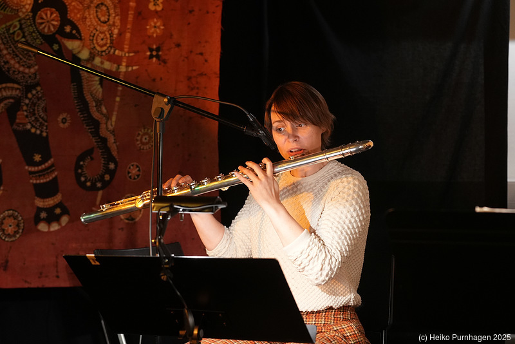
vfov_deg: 19.5
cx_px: 258
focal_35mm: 70
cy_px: 172
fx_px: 1002
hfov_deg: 28.8
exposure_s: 1/100
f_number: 4
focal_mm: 70
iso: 6400
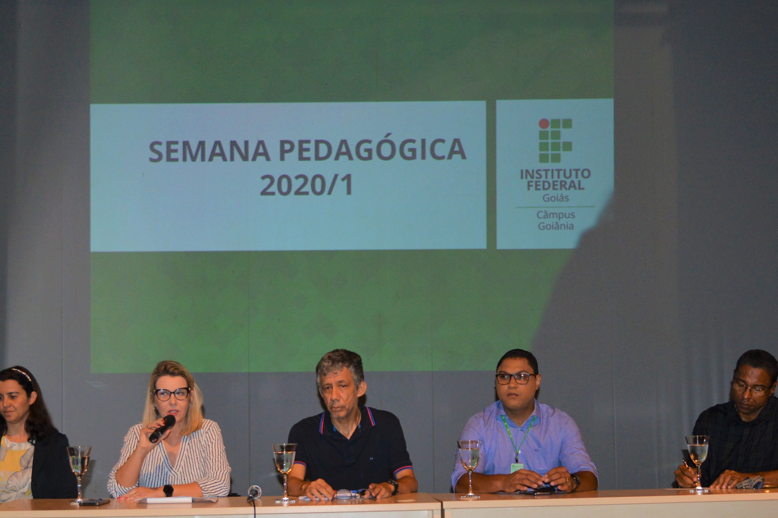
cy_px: 382
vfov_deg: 25.2
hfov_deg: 37.5
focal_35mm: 53
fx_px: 1144
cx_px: 396
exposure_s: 1/80
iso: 400
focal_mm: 22
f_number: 4
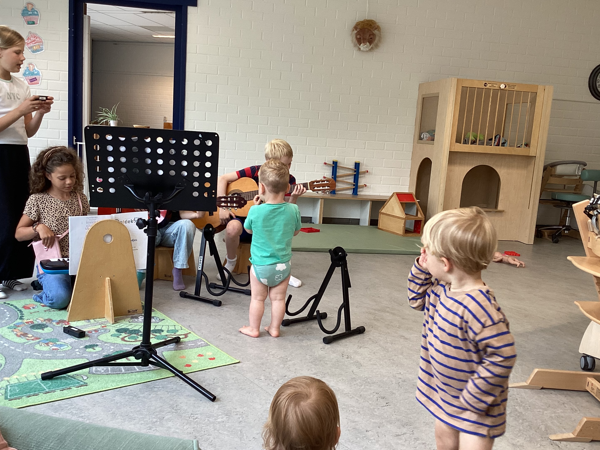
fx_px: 607
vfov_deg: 40.7
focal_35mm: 35
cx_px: 283
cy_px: 228
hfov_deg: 52.6
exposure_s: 1/50
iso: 80
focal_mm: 3.3
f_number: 2.4
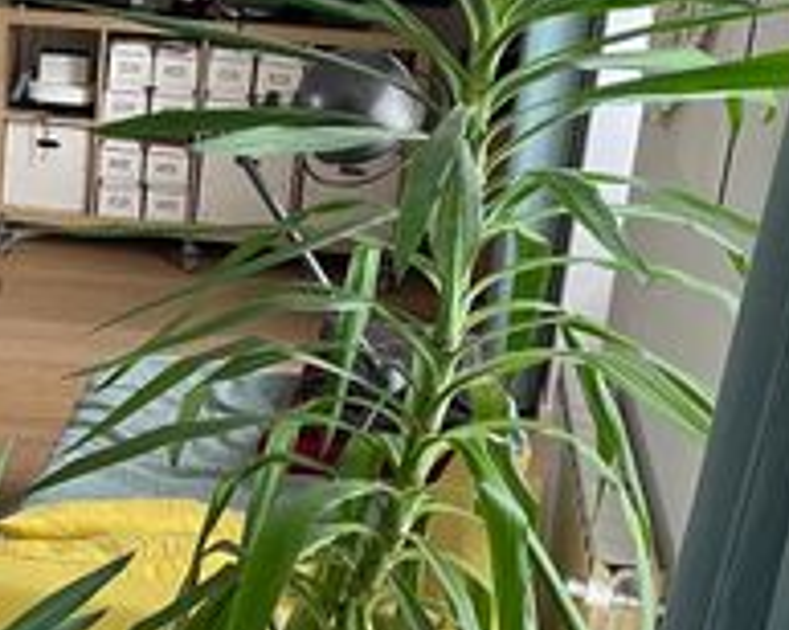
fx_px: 1843
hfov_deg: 22.3
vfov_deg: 19.4
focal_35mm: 79
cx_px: -151
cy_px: 274
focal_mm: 4.2
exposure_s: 1/60
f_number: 1.6
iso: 200
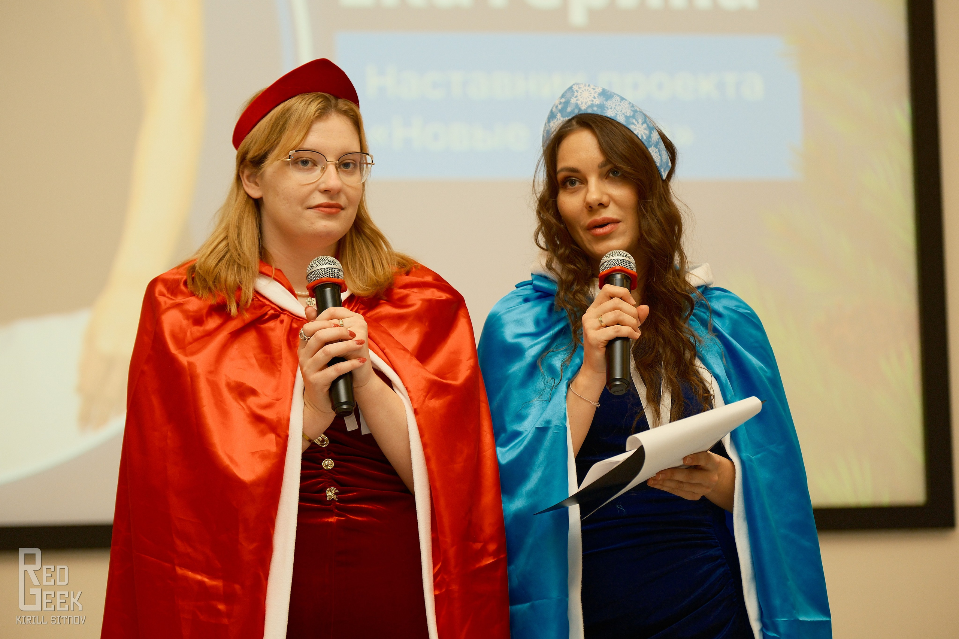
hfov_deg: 15.6
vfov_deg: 10.5
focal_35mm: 131
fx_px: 3490
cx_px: 480
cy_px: 320
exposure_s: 1/160
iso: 1250
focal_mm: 87.1
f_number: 2.8
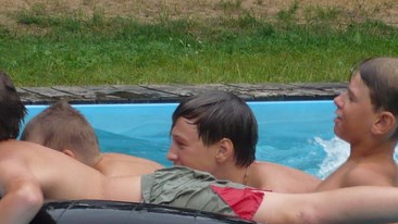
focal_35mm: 257
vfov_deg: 4.7
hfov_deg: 8.4
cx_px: 203
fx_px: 2713
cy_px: 211
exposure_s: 1/125
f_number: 5
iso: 160
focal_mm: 17.4
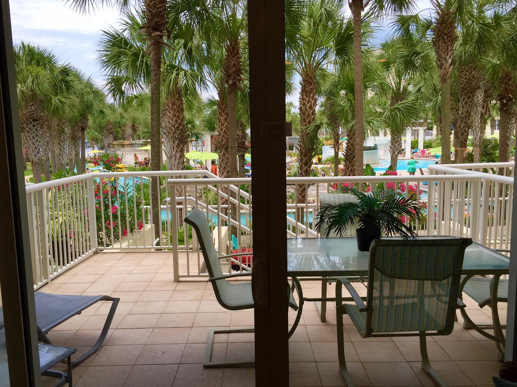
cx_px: 252
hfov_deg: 60.0
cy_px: 194
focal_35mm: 30
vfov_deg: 46.8
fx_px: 448
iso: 32
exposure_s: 1/412
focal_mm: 4.15
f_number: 2.2
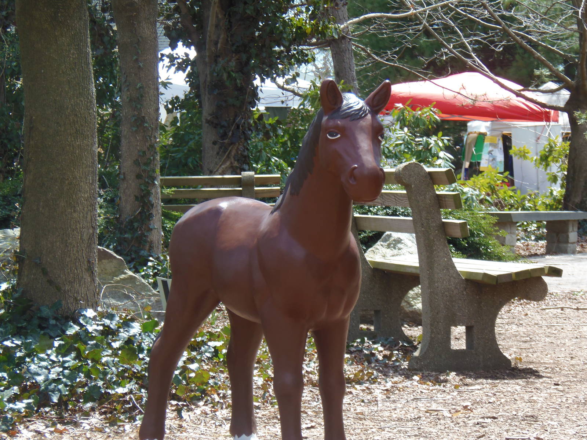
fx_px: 2306
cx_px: 294
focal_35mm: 136
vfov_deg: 10.9
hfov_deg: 14.5
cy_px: 220
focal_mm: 25.2
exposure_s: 1/160
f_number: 4.7
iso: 64
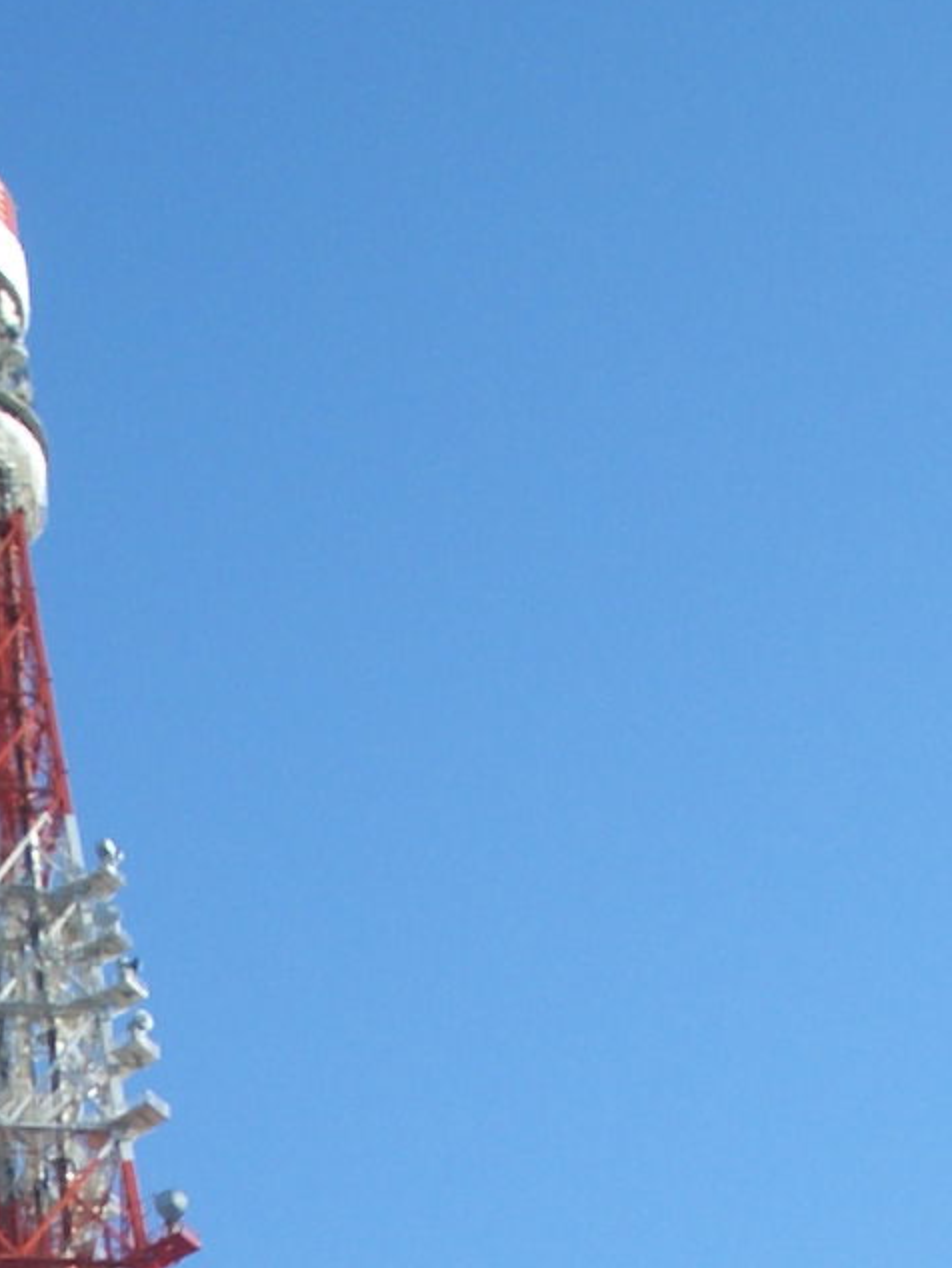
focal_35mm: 113
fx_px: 4141
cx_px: -296
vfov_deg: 16.4
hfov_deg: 12.7
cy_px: 1686
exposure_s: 1/320
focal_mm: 5.8
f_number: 4.3
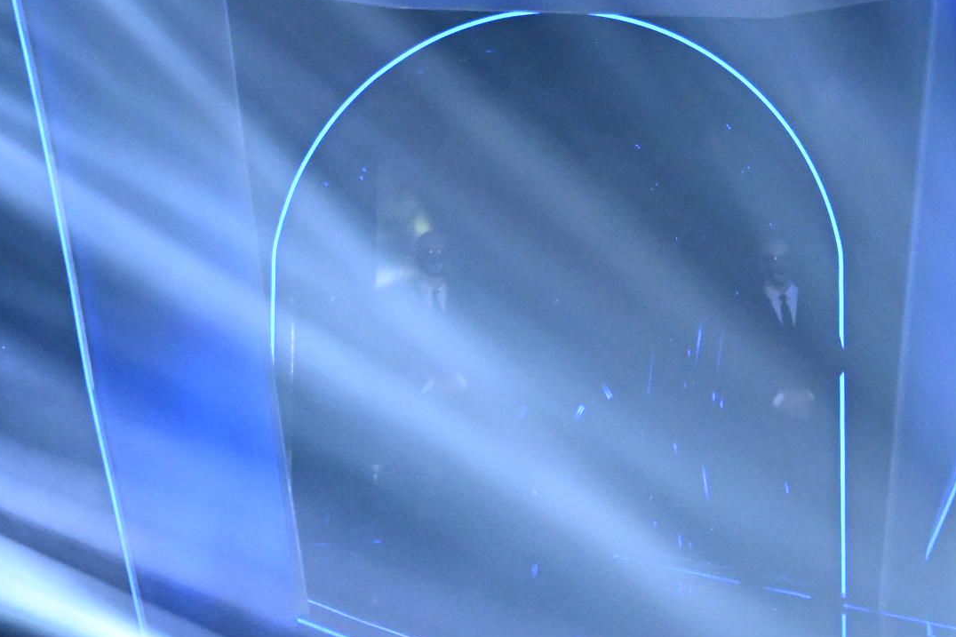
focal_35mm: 165
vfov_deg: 8.2
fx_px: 4381
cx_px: 713
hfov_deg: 12.4
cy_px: -139
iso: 3200
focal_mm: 43
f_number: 2.8
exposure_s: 1/1000
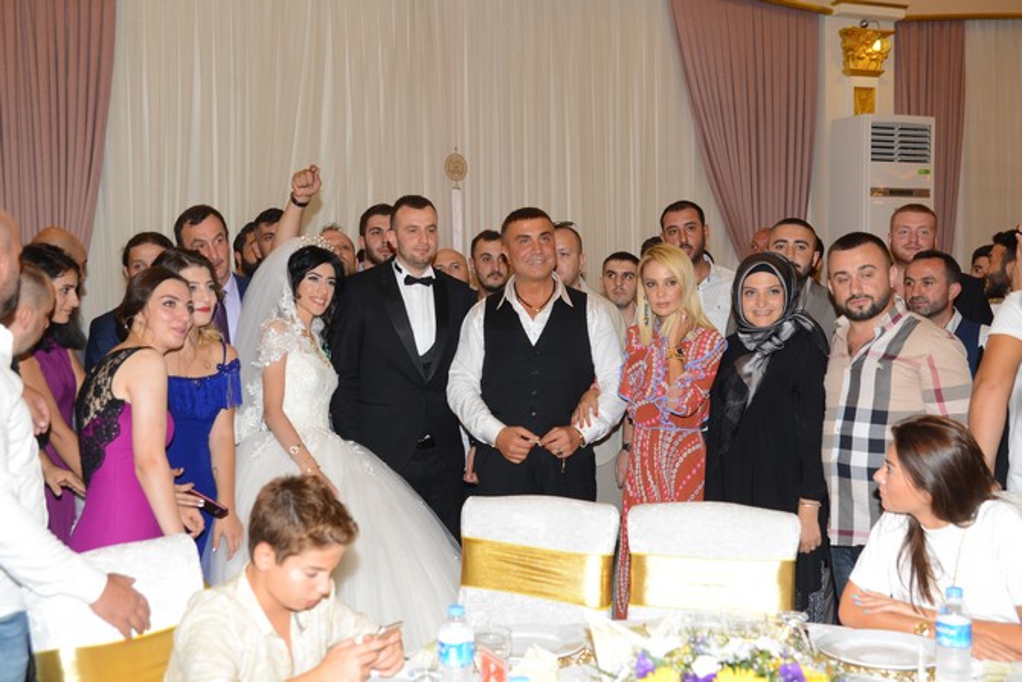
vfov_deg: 33.4
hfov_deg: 48.4
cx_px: 511
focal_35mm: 40
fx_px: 1136
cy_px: 341
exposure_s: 1/100
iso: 400
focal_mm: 40
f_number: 5
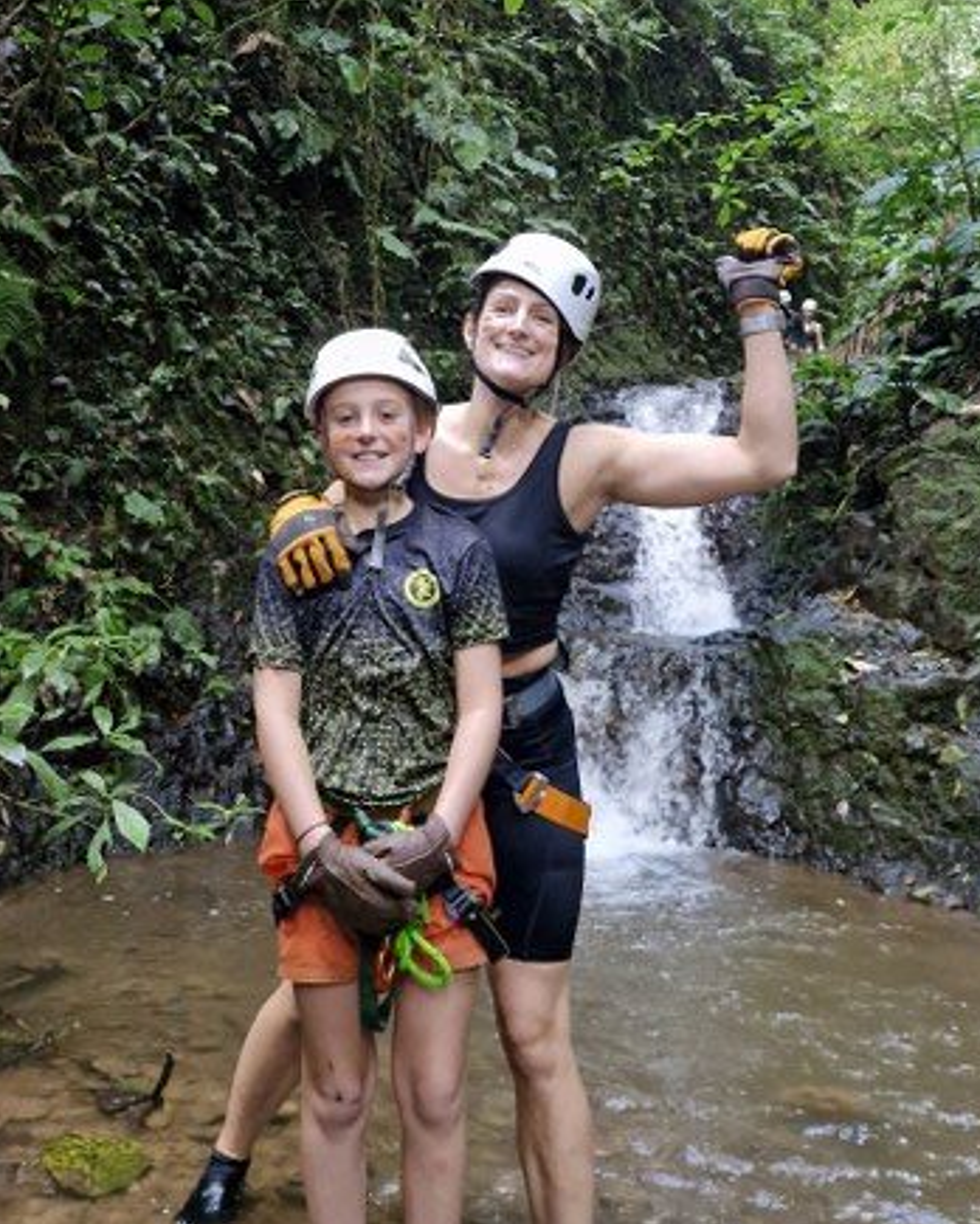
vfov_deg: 52.9
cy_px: 380
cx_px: 380
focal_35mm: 33
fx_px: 1196
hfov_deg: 44.3
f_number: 1.8
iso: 640
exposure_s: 1/120
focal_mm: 5.54
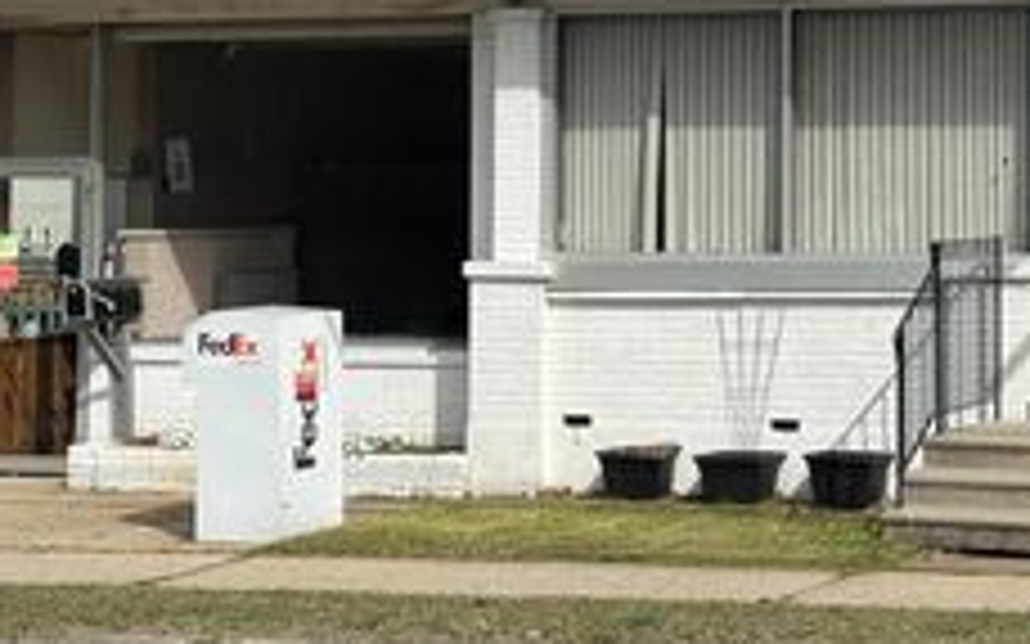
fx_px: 3115
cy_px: -43
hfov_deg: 18.6
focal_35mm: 111
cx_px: 855
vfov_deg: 11.6
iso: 64
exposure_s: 1/5587
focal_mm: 6.76
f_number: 1.78
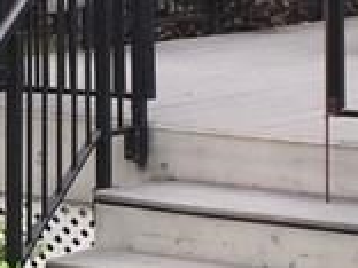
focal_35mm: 190
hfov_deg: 9.7
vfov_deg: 7.8
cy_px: -2
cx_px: -353
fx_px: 1965
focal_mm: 4.15
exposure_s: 1/319
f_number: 2.2
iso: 32
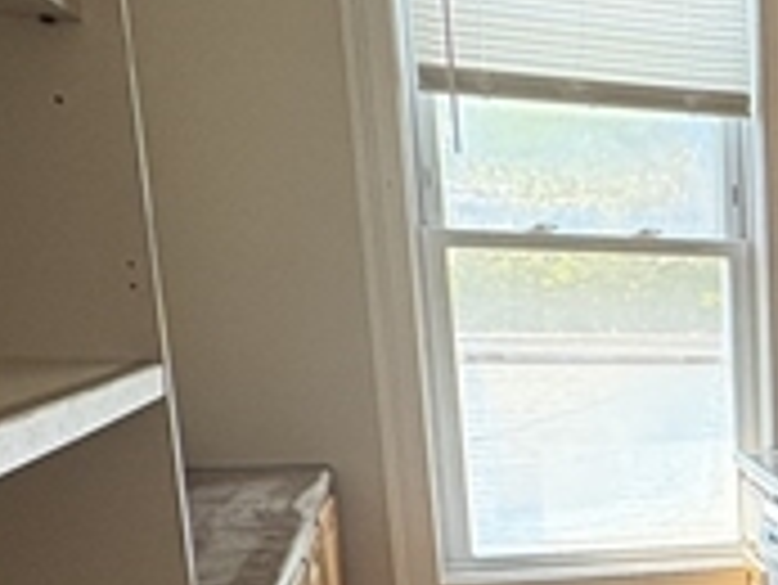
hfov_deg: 24.4
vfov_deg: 22.7
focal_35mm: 62
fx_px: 1394
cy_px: 594
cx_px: 1165
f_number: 2.2
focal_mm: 2.22
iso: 200
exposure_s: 1/71
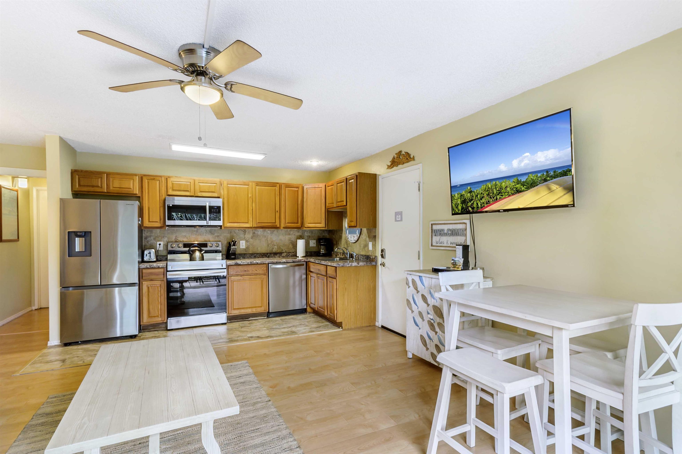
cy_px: 227
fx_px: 341
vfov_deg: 67.4
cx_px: 341
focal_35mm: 18
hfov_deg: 90.0
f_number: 14
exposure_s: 1/2
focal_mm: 12
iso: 200
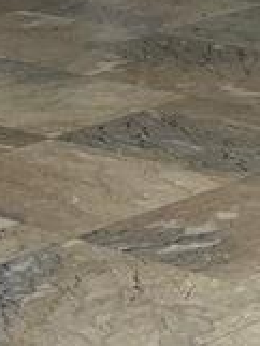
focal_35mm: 194
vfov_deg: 10.1
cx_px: -178
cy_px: 41
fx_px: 1940
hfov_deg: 7.5
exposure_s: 1/121
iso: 50
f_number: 1.6
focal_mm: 5.96
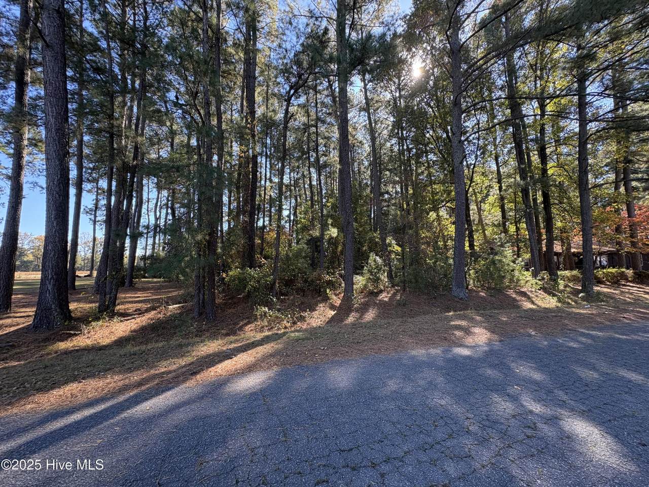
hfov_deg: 102.1
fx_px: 262
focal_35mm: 14
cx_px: 324
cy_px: 244
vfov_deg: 85.7
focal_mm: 2.22
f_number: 2.2
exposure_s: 1/132
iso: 80
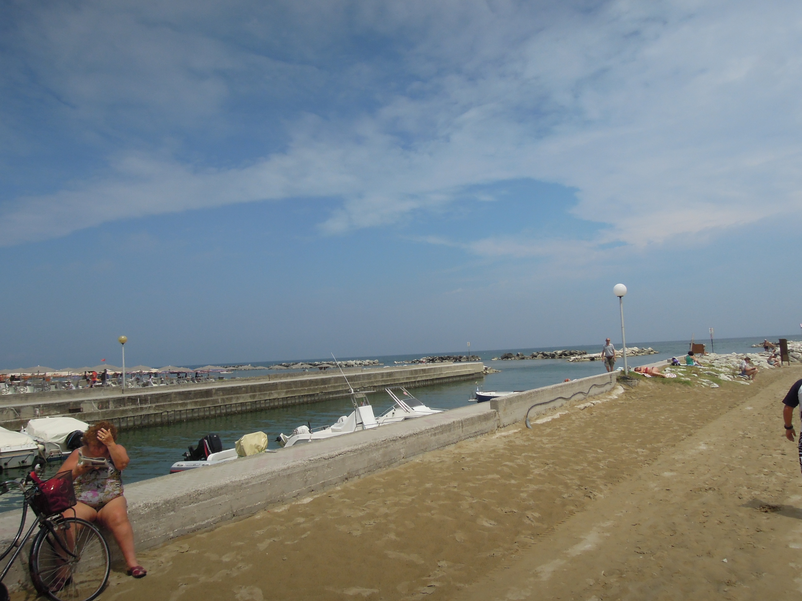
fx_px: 556
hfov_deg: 71.6
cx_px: 401
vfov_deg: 56.8
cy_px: 300
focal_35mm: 24
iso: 160
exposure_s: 1/1250
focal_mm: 4.3
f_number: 6.3
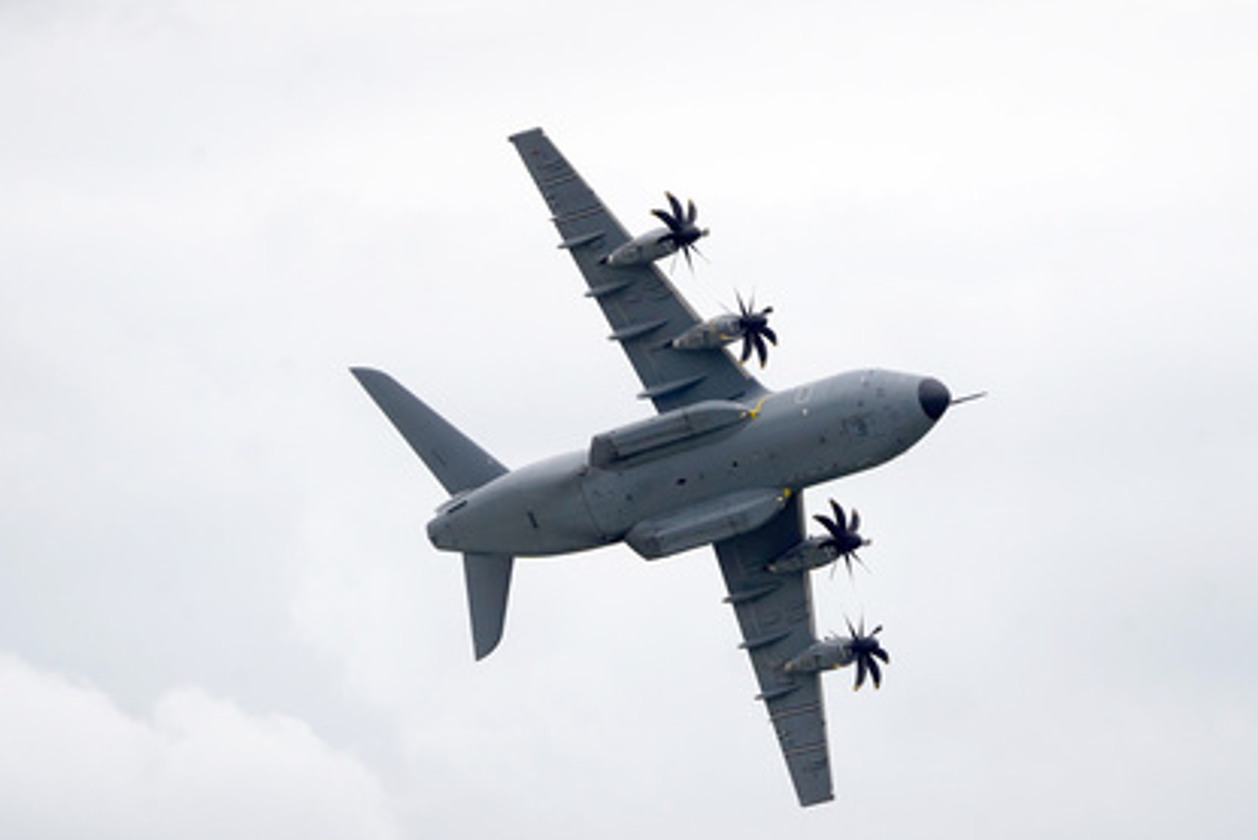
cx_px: 647
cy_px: 449
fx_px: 9822
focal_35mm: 281
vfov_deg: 4.9
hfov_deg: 7.3
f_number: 7.1
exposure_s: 1/4000
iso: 1600
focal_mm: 259
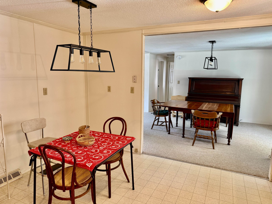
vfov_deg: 56.8
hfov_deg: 71.6
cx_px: 136
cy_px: 102
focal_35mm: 24
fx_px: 189
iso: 200
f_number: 1.78
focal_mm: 6.76
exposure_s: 1/60
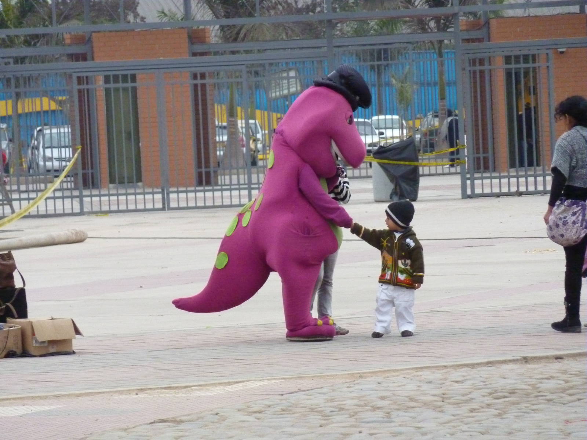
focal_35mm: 300
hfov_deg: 6.6
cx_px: 294
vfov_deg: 5.0
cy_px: 220
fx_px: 5087
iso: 800
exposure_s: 1/250
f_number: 4.9
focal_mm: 49.2
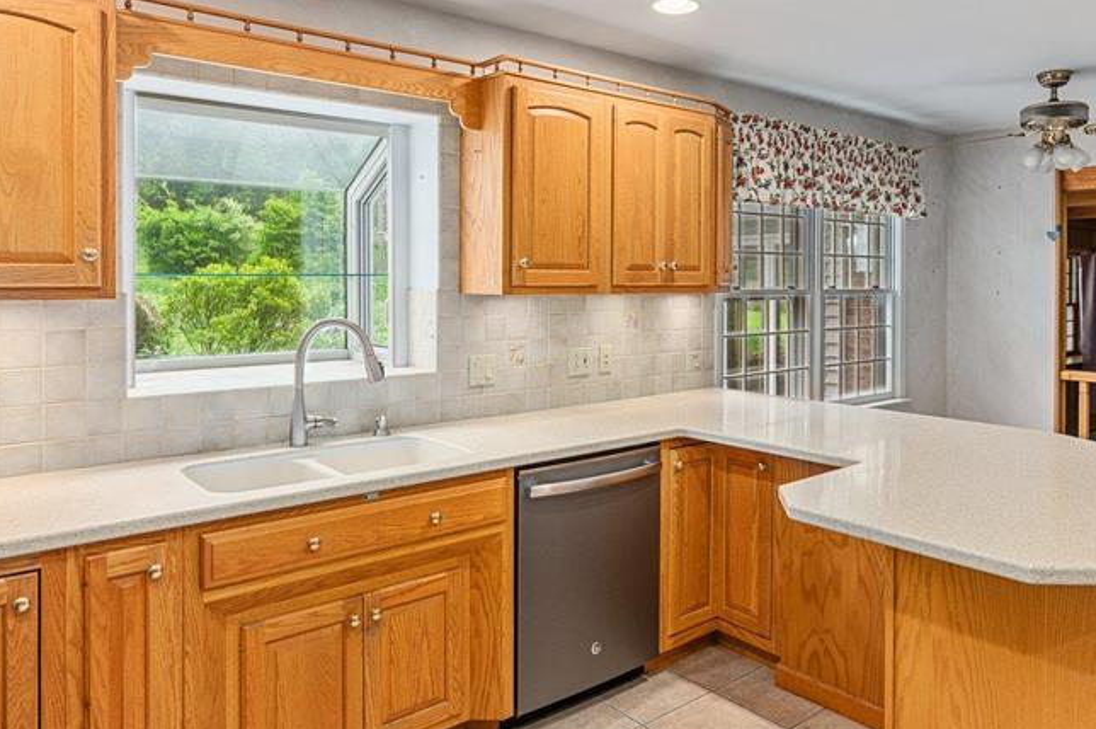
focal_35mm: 27
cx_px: 645
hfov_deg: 66.9
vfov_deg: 47.5
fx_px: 821
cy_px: 289
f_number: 7.1
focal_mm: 16
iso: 320
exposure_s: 1/2.5
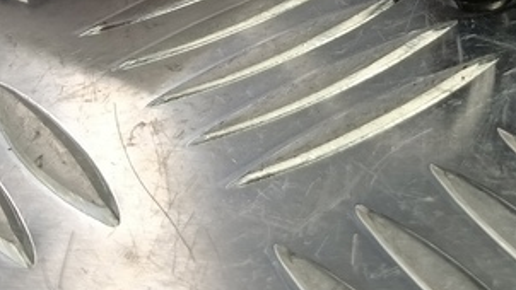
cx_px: 649
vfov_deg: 12.8
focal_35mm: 85
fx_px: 1163
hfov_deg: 22.6
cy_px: -251
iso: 126
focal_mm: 4.11
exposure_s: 1/50
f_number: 1.6
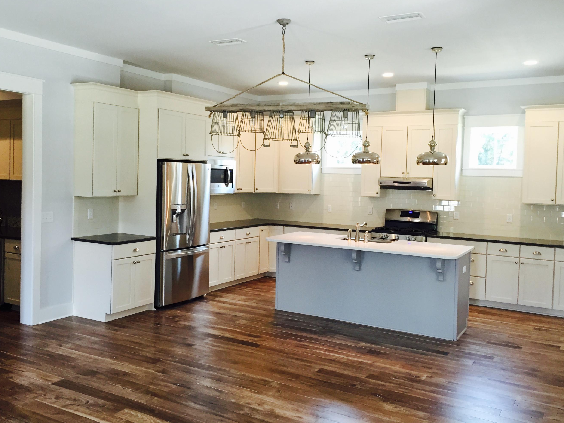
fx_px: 538
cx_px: 257
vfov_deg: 42.9
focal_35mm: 33
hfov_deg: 55.3
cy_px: 197
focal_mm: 4.15
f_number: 2.2
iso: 50
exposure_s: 1/30
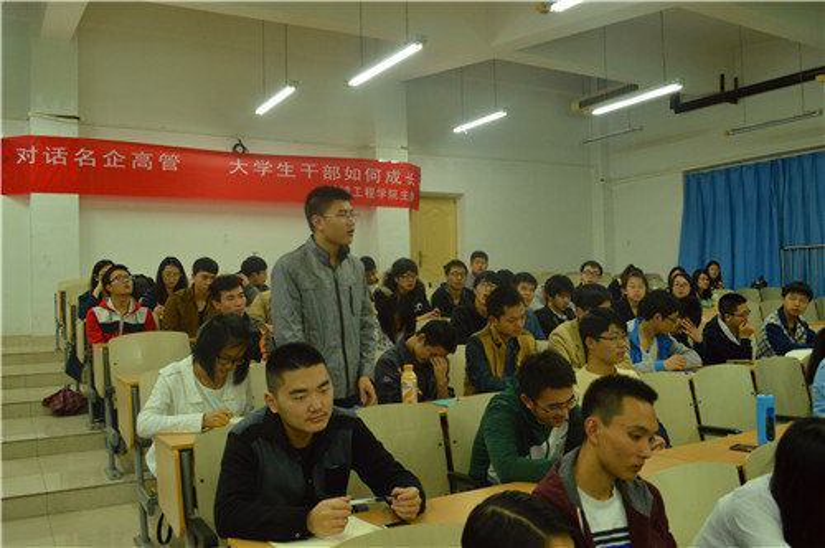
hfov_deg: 62.0
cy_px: 274
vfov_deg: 43.5
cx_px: 412
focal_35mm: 30
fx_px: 687
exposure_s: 1/60
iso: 800
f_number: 5.6
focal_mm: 20
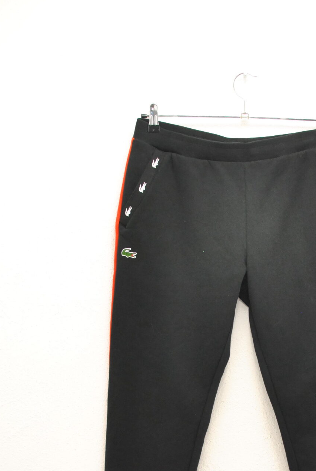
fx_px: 1047
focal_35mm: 80
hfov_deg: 17.1
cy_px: 350
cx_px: 212
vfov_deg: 25.1
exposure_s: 1/80
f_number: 4
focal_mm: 35
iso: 800
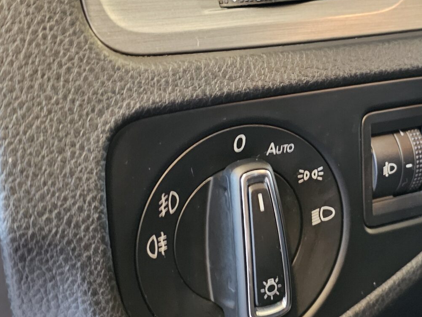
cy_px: 147
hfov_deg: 32.1
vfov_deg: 24.8
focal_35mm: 59
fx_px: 719
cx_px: 317
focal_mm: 6.3
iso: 1250
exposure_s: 1/15
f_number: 1.7
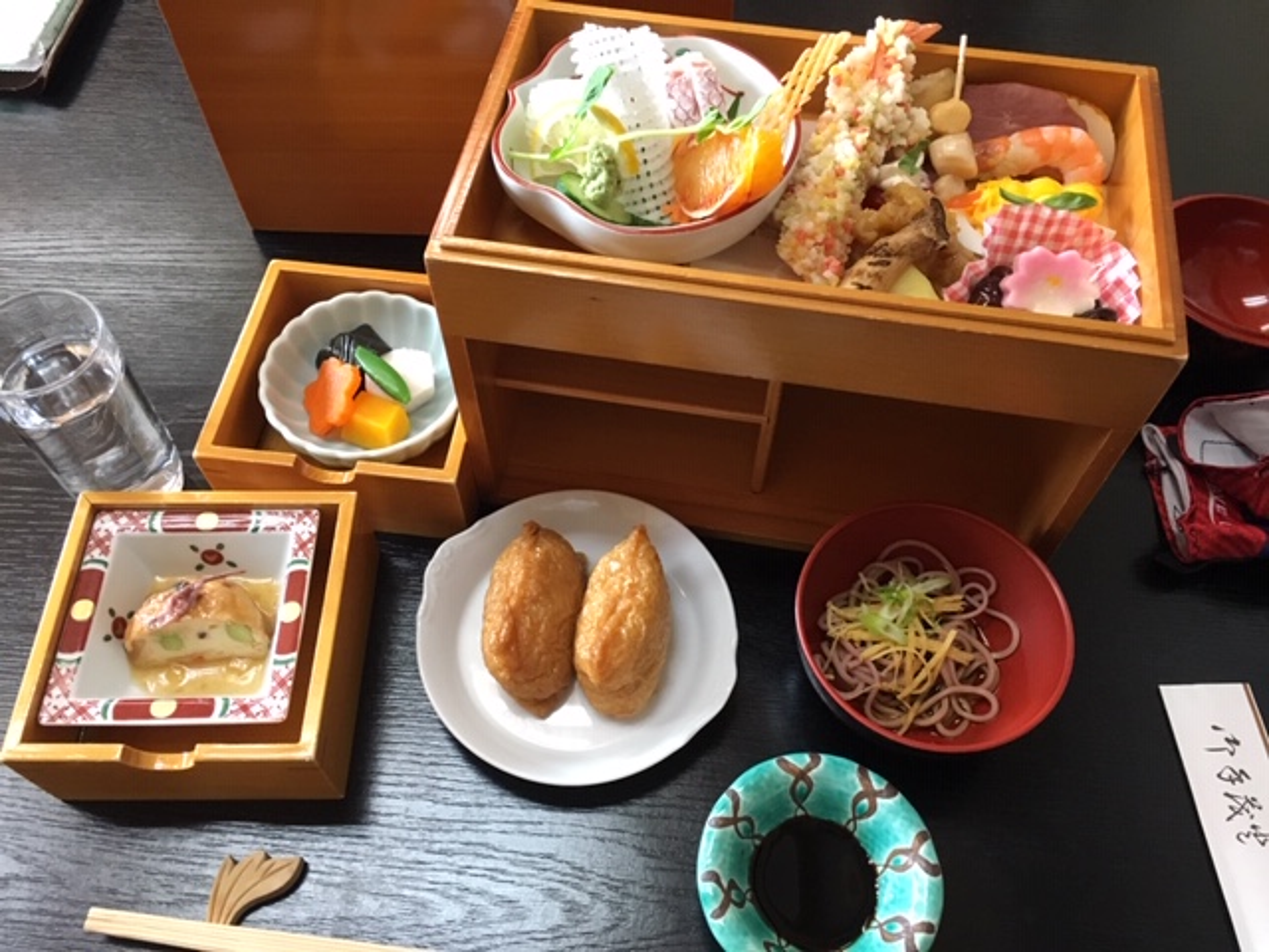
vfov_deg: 48.2
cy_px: 476
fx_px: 1063
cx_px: 634
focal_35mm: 29
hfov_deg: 61.7
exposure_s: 1/30
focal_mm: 4.15
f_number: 2.2
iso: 200
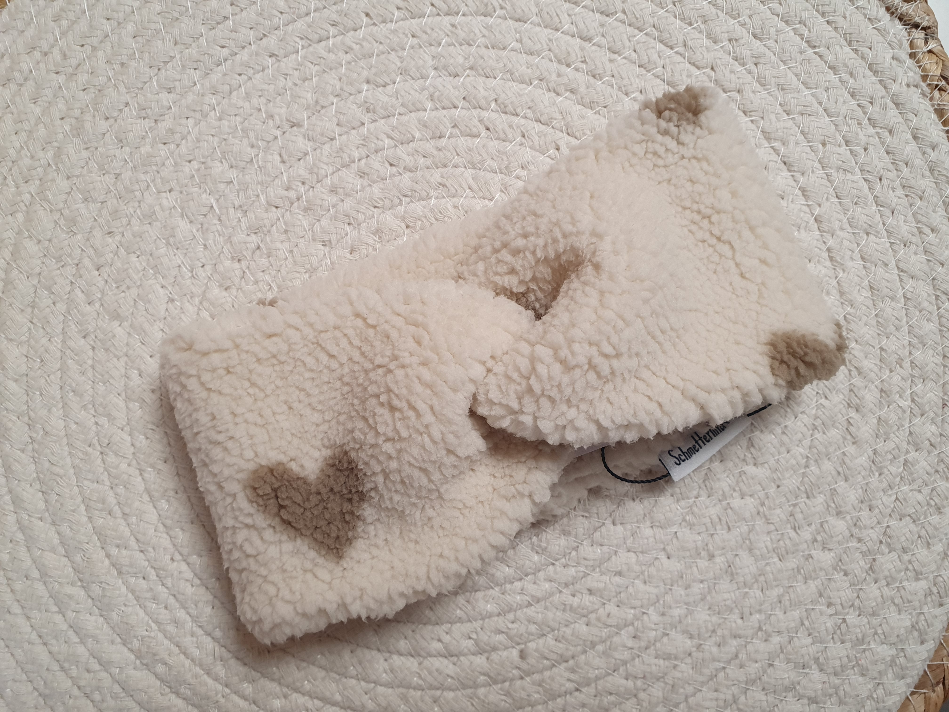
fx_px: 713
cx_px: 474
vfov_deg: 53.1
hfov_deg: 67.3
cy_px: 356
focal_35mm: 26
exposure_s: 1/100
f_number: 2.4
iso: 125
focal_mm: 4.32
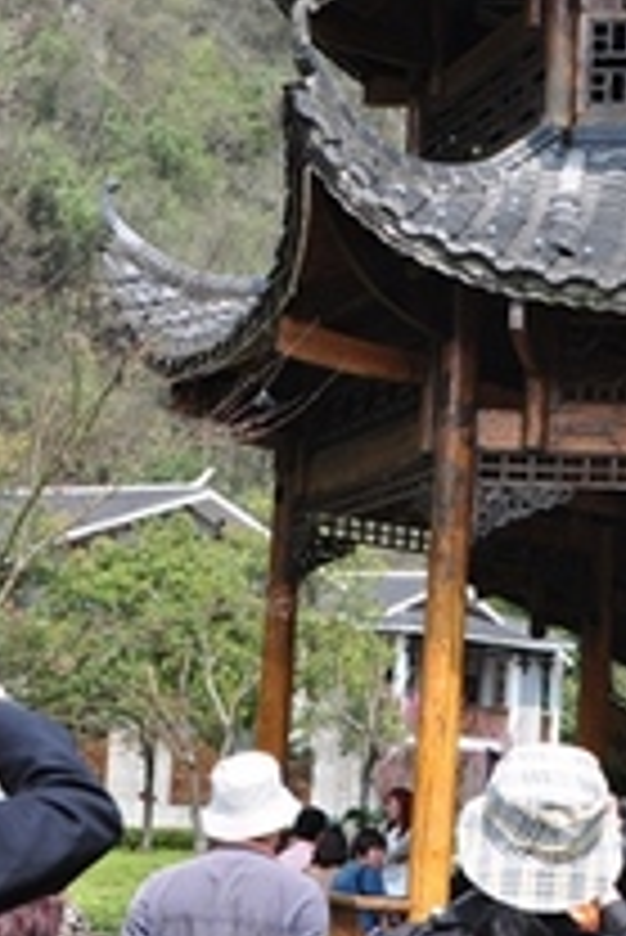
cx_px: 536
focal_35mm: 108
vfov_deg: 18.9
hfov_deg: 12.6
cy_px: 490
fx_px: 2812
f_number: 8
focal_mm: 30
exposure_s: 1/250
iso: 200
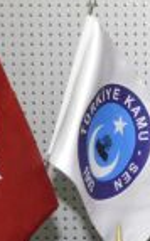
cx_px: 357
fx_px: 1752
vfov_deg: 7.9
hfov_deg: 4.8
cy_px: 46
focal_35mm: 267
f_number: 8
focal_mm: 50
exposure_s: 1/60
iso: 5000
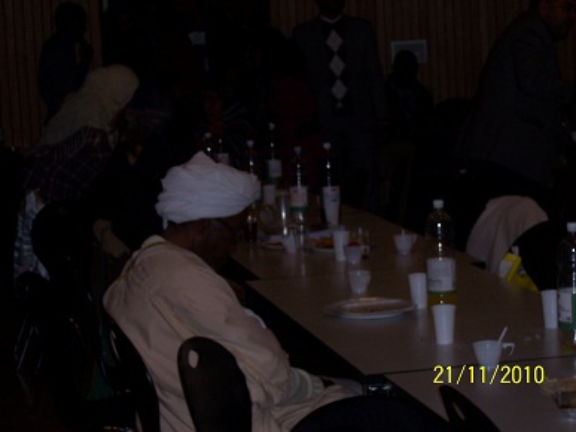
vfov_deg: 13.7
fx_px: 1797
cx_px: 288
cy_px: 216
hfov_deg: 18.2
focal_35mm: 108
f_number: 4.8
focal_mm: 18
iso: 80
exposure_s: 1/125
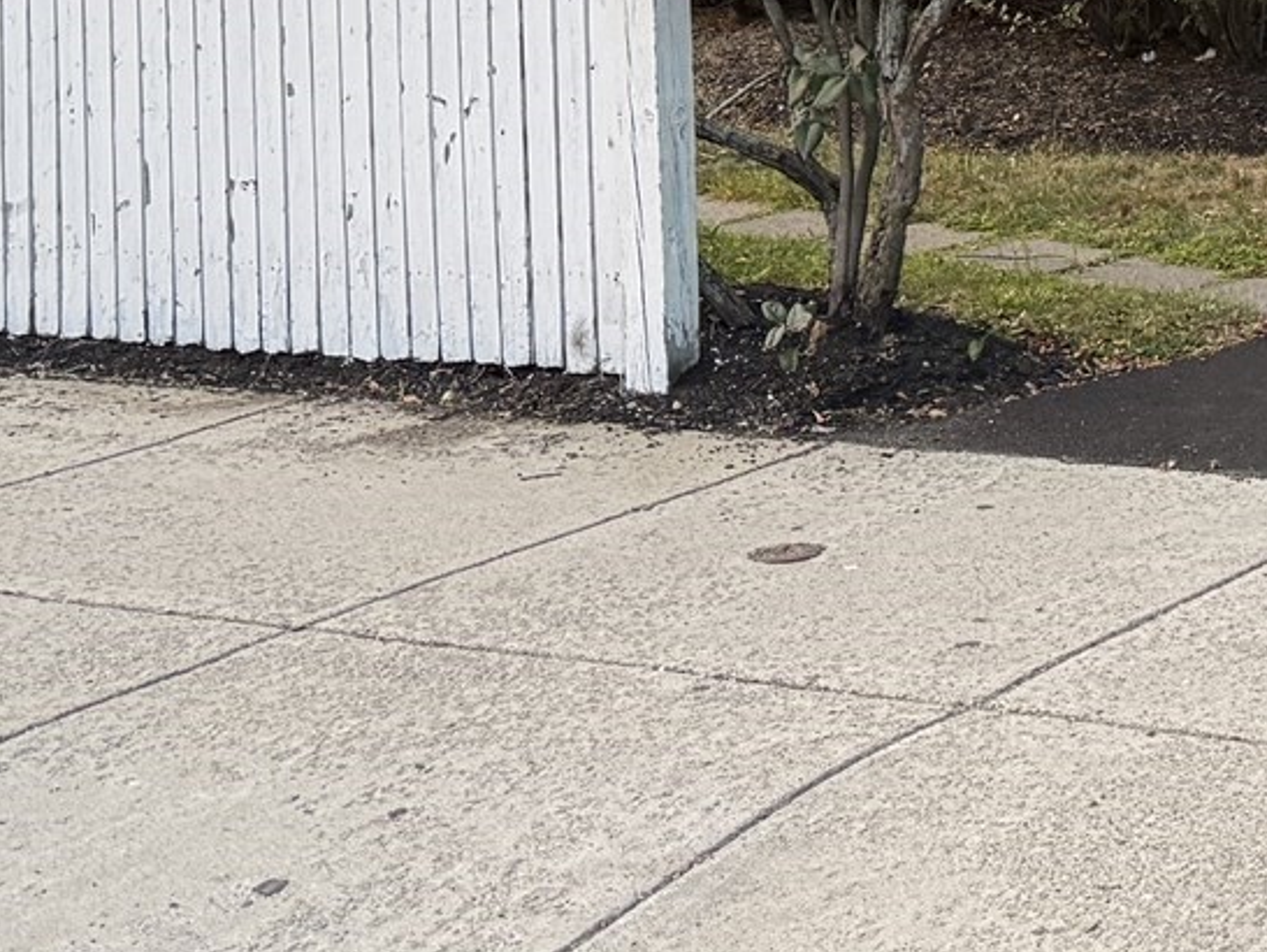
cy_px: -813
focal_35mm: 90
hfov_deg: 19.7
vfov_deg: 14.3
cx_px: 1738
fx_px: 3296
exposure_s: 1/117
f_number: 1.78
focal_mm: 6.76
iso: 200
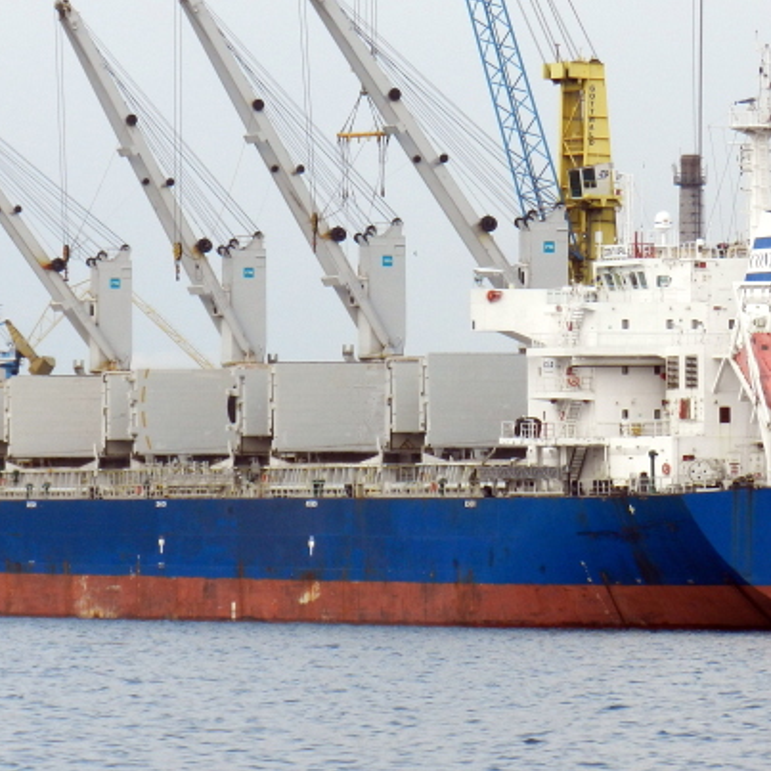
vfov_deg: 5.2
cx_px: 465
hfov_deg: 5.2
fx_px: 8442
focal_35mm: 335
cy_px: 253
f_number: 5.5
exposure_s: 1/250
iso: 160
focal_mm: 34
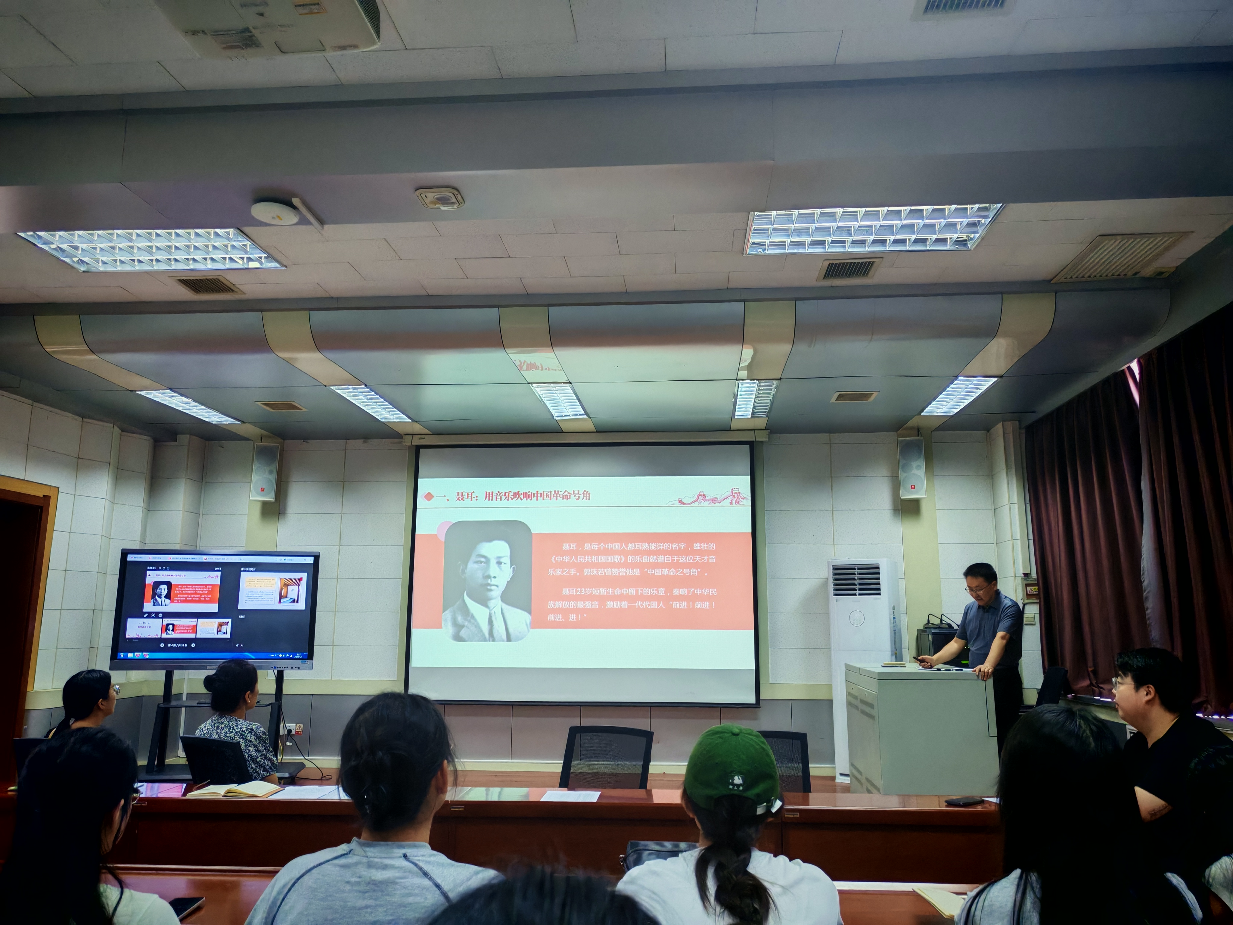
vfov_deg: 51.4
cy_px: 462
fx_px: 962
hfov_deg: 65.3
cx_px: 616
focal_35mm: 27
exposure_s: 1/100
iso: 320
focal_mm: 5.52
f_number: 1.95
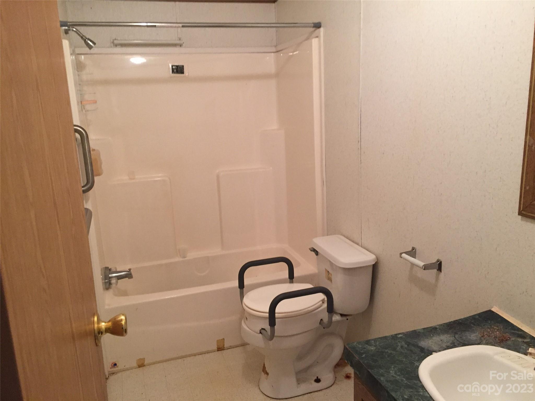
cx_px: 268
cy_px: 200
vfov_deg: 48.2
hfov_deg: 61.7
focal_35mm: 29
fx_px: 448
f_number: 2.2
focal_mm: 4.15
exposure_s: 1/30
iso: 125
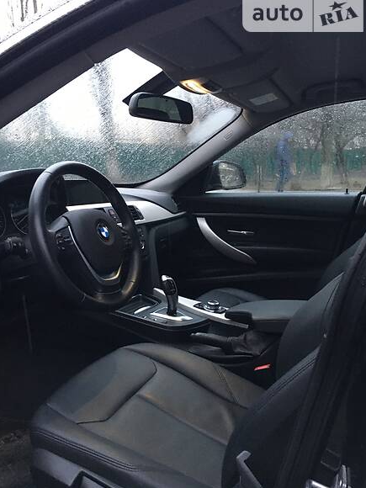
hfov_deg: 46.8
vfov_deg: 60.0
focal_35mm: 30
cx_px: 187
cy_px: 238
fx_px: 423
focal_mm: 4.2
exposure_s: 1/20
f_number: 2.2
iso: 200
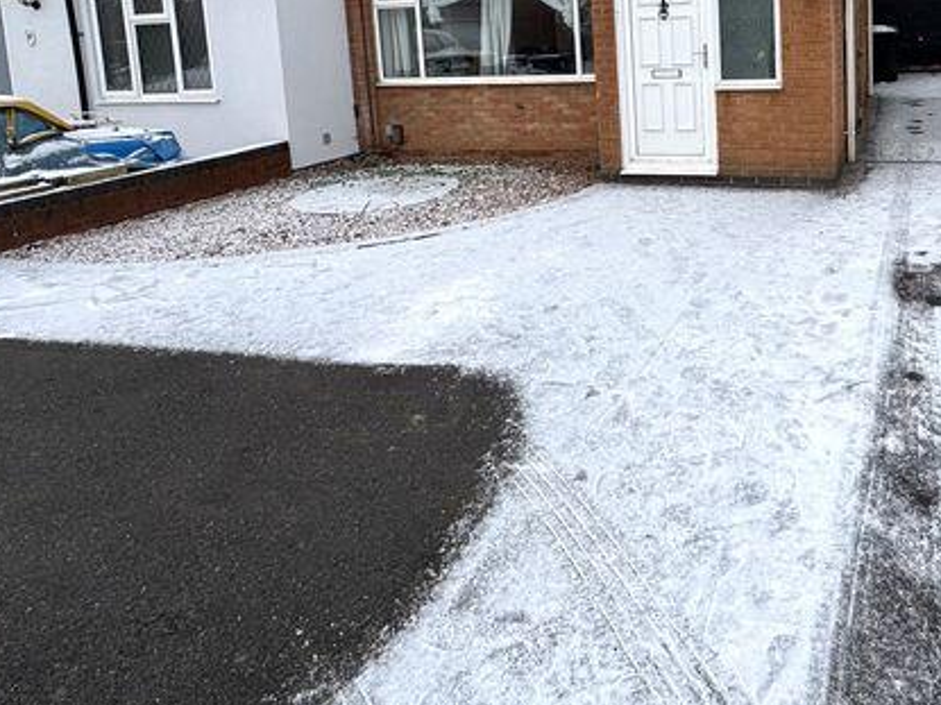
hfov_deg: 61.9
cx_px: 696
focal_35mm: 27
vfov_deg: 47.1
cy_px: 95
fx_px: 734
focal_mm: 2.22
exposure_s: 1/316
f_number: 2.2
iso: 40
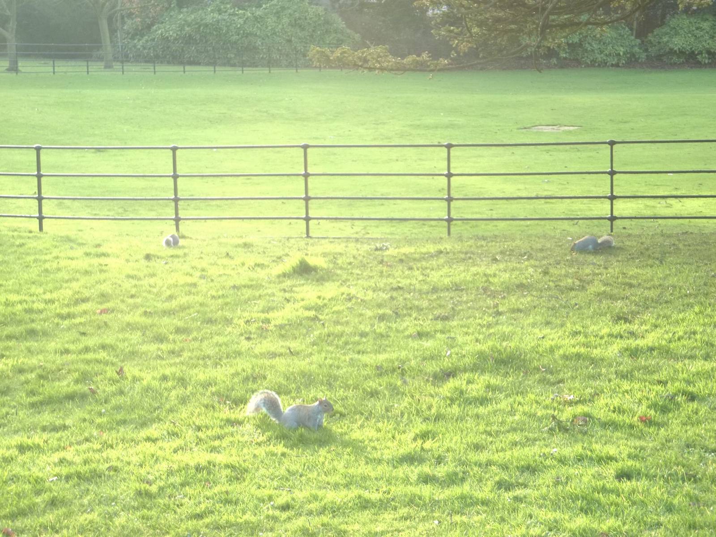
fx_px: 1779
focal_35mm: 86
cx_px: 358
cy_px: 268
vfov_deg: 17.2
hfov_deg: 22.8
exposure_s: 1/50
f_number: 4.5
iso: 160
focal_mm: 15.4
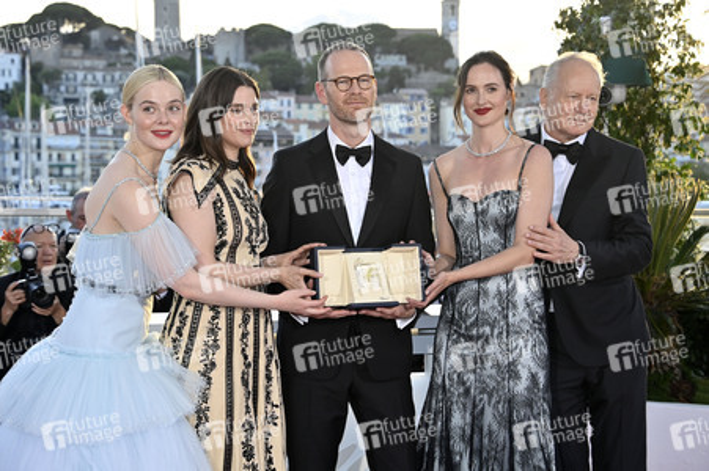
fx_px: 1771
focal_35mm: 90
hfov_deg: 22.6
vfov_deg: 15.2
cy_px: 236
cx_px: 354
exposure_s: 1/250
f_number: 6.3
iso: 800
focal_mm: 90
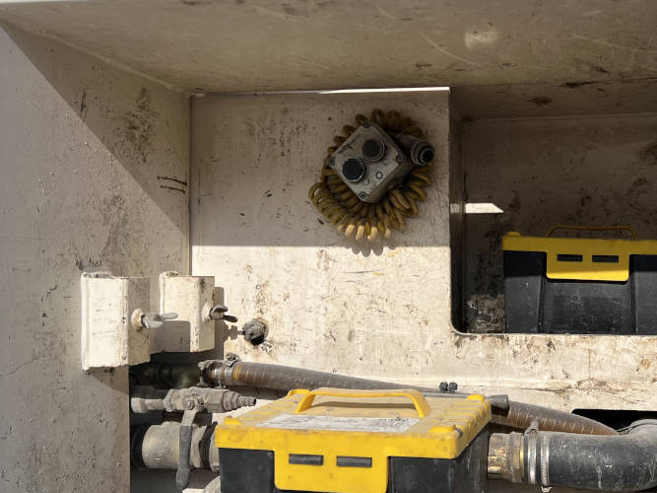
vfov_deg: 36.8
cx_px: 485
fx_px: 740
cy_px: 251
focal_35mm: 39
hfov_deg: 46.3
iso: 50
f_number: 1.5
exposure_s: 1/6211
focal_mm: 5.7
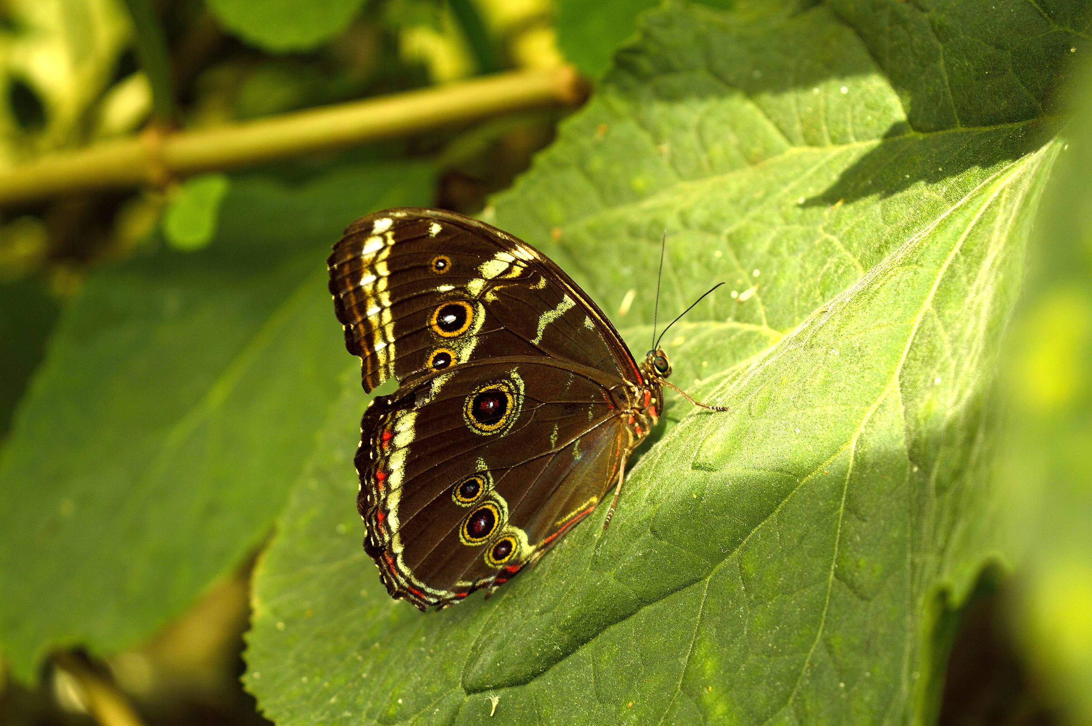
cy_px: 363
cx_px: 546
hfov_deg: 26.0
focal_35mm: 78
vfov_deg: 17.5
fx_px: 2364
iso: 100
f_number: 5.6
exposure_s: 1/80
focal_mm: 52
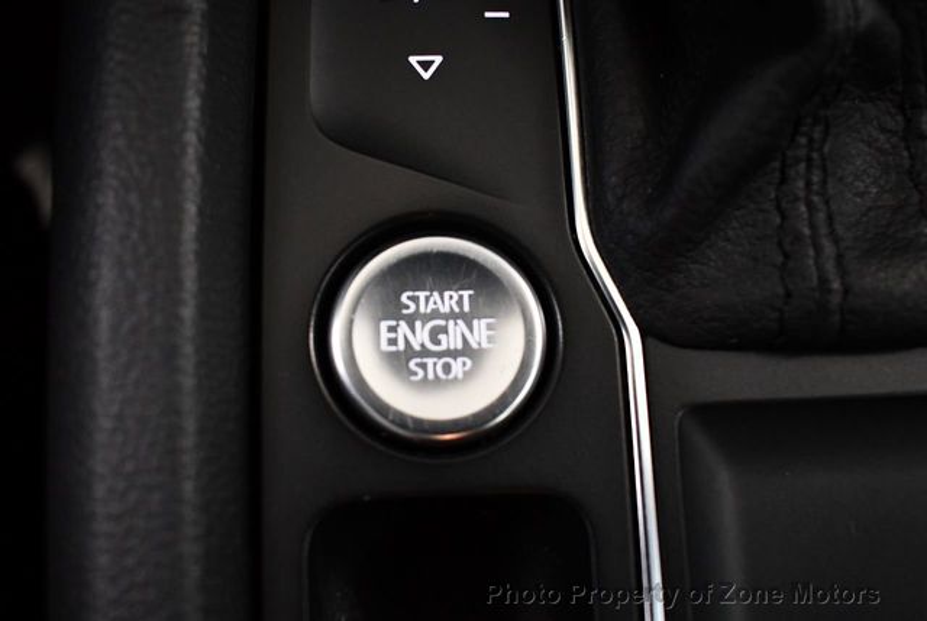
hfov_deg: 53.1
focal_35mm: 36
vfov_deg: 37.0
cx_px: 464
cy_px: 310
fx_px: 928
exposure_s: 1/80
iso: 3200
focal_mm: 18
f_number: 3.5
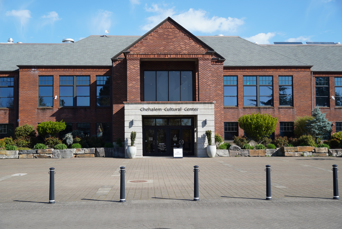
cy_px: 114
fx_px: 428
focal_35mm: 45
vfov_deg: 29.9
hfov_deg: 43.6
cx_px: 171
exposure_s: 1/500
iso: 100
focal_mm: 30
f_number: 4.5
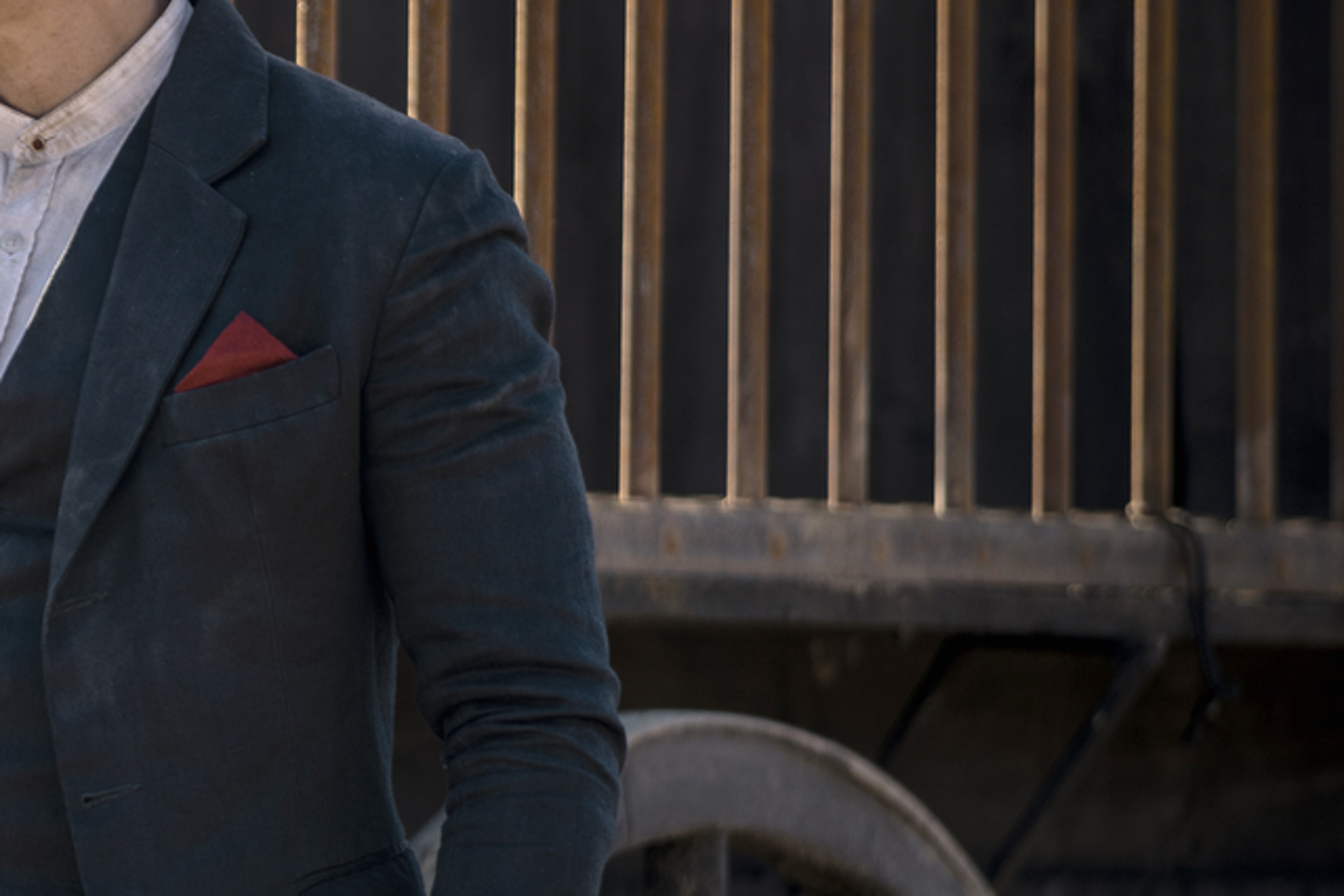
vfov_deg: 3.2
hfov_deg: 4.7
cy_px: 671
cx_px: -221
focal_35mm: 434
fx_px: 16201
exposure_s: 1/400
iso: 100
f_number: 4
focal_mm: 175
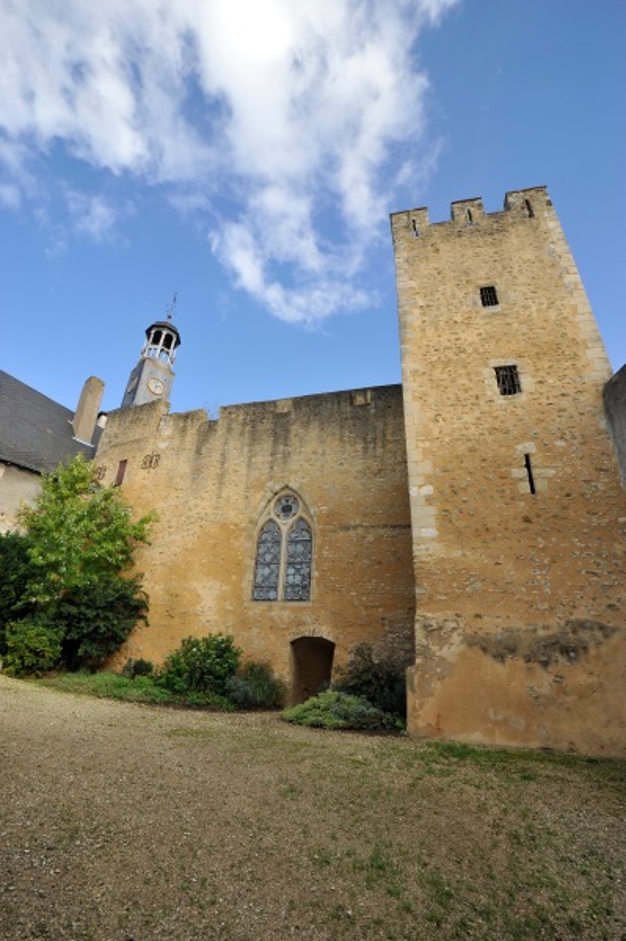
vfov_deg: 96.8
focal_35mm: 16
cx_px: 313
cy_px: 470
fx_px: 418
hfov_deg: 73.6
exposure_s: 1/100
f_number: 20
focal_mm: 16
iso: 500
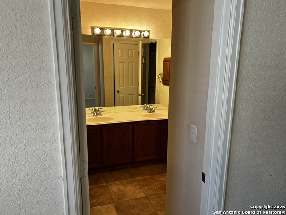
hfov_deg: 67.3
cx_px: 143
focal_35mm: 26
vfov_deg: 53.1
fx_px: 215
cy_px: 108
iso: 125
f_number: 1.5
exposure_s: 1/120
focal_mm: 5.7
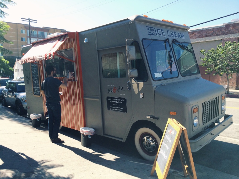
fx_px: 207
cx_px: 120
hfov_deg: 60.0
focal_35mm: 30
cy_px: 90
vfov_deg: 46.8
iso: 32
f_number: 2.2
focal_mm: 4.12
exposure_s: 1/760
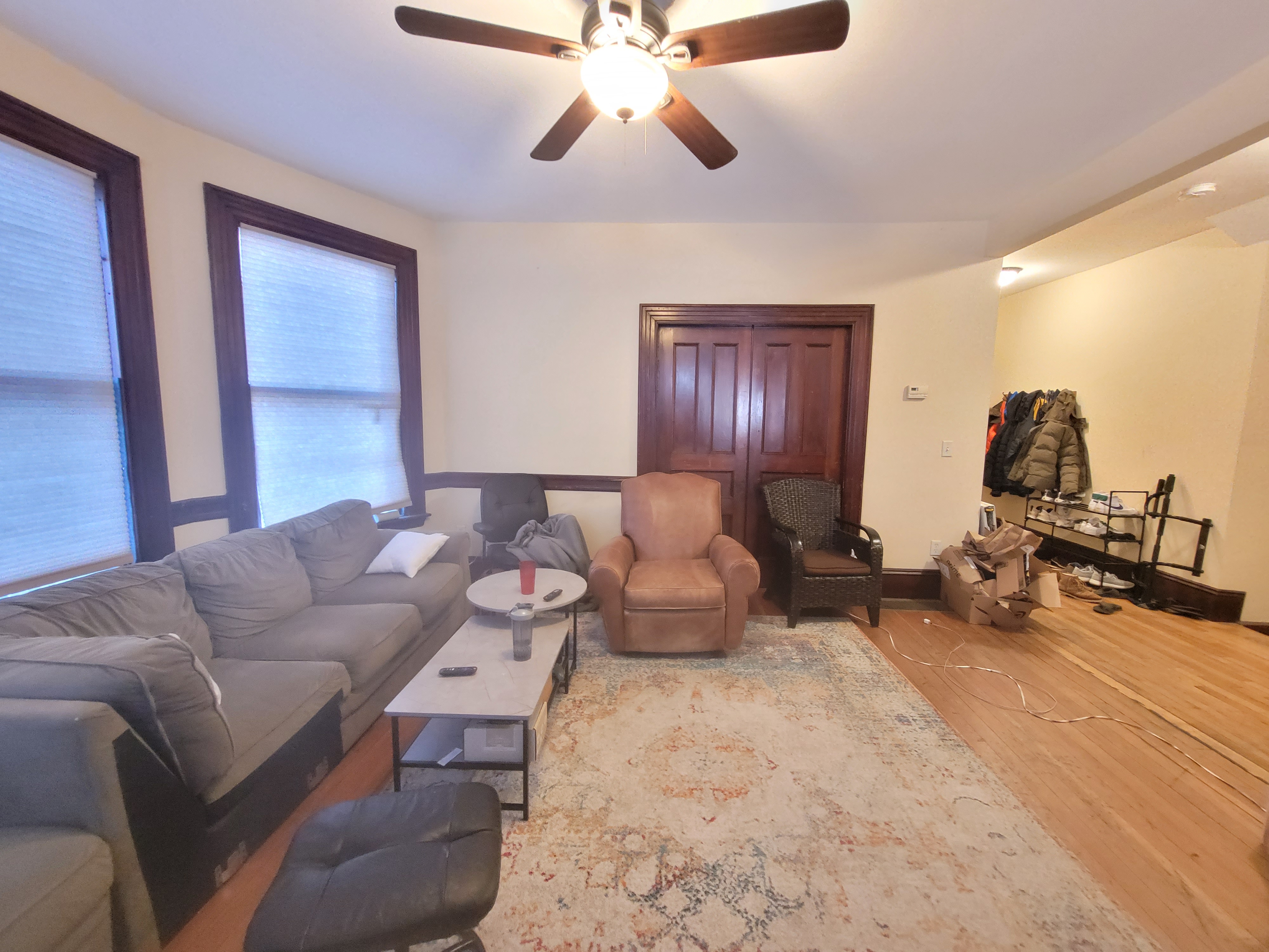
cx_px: 634
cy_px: 476
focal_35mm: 13
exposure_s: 1/24
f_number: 2.2
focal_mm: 1.74
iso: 640
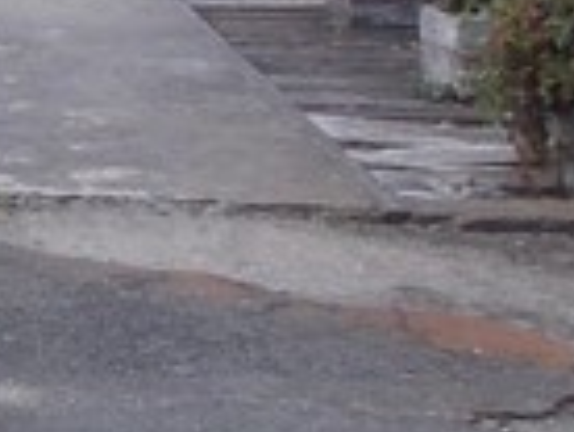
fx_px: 2575
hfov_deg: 11.6
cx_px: -528
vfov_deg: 9.5
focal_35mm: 155
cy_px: -87
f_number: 5.4
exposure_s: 1/200
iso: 80
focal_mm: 4
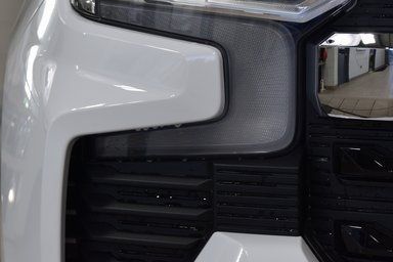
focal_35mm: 175
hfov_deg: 11.7
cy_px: 55
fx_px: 1910
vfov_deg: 7.8
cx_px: 229
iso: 400
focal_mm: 70
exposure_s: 1/30
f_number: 7.1
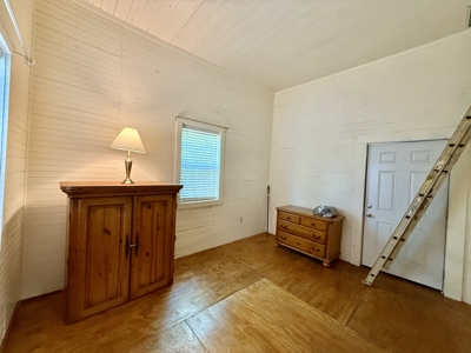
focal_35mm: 14
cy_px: 176
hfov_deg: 102.1
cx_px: 236
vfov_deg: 85.7
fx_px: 190
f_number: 2.2
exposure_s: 1/60
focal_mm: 2.22
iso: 320
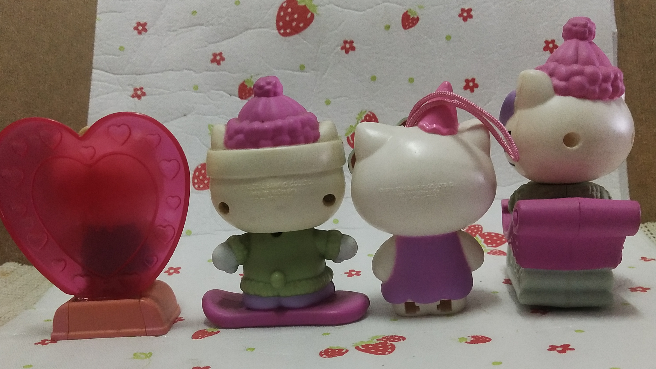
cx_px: 327
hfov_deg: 46.4
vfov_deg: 26.8
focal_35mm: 44
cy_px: 269
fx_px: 765
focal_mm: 3.95
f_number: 1.8
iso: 363
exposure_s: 1/33.3
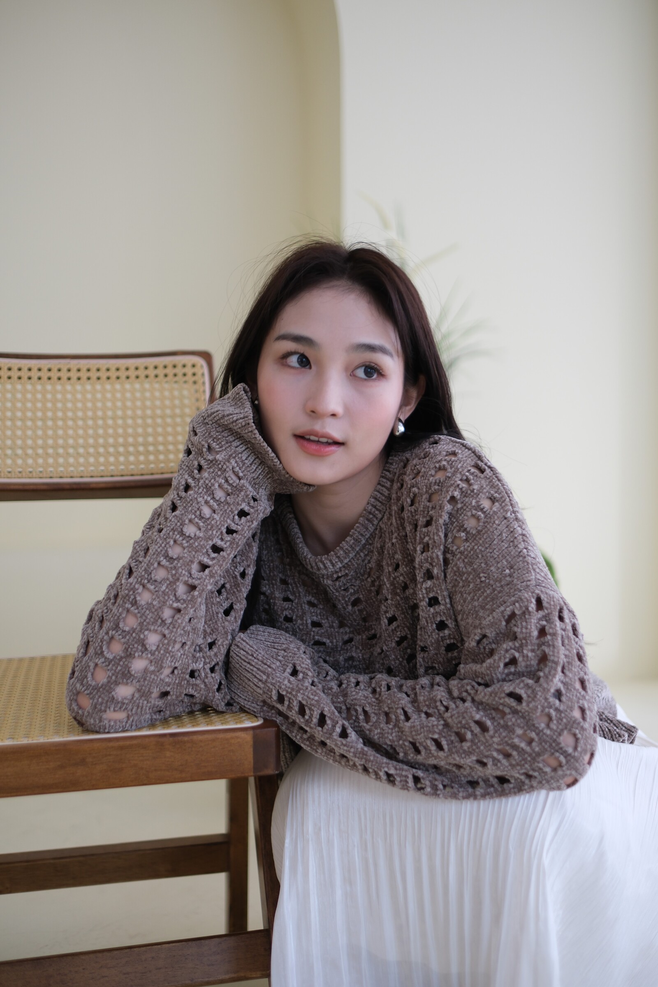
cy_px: 494
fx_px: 960
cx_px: 329
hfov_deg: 37.9
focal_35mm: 35
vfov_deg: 54.4
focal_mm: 23
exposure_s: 1/125
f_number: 1.4
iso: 200
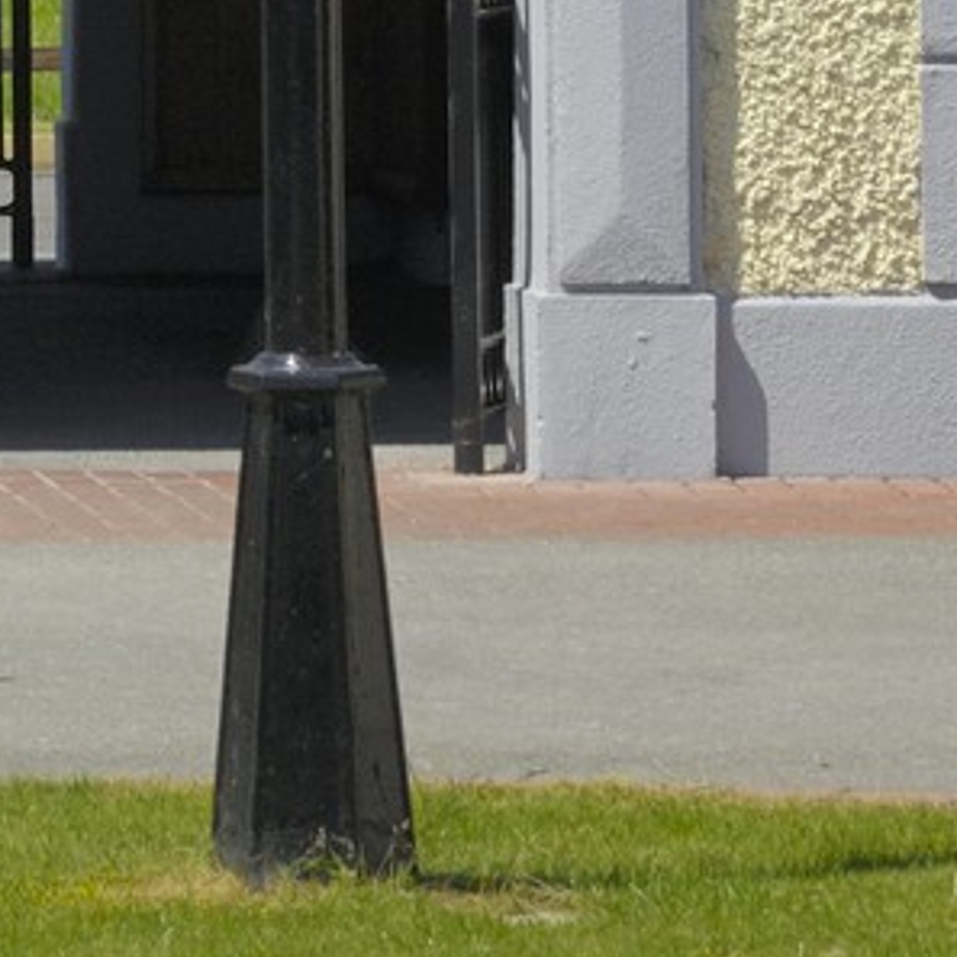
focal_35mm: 480
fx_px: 15013
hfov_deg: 3.6
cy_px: -1466
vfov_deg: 3.6
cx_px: -271
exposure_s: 1/160
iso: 100
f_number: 12
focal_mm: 70
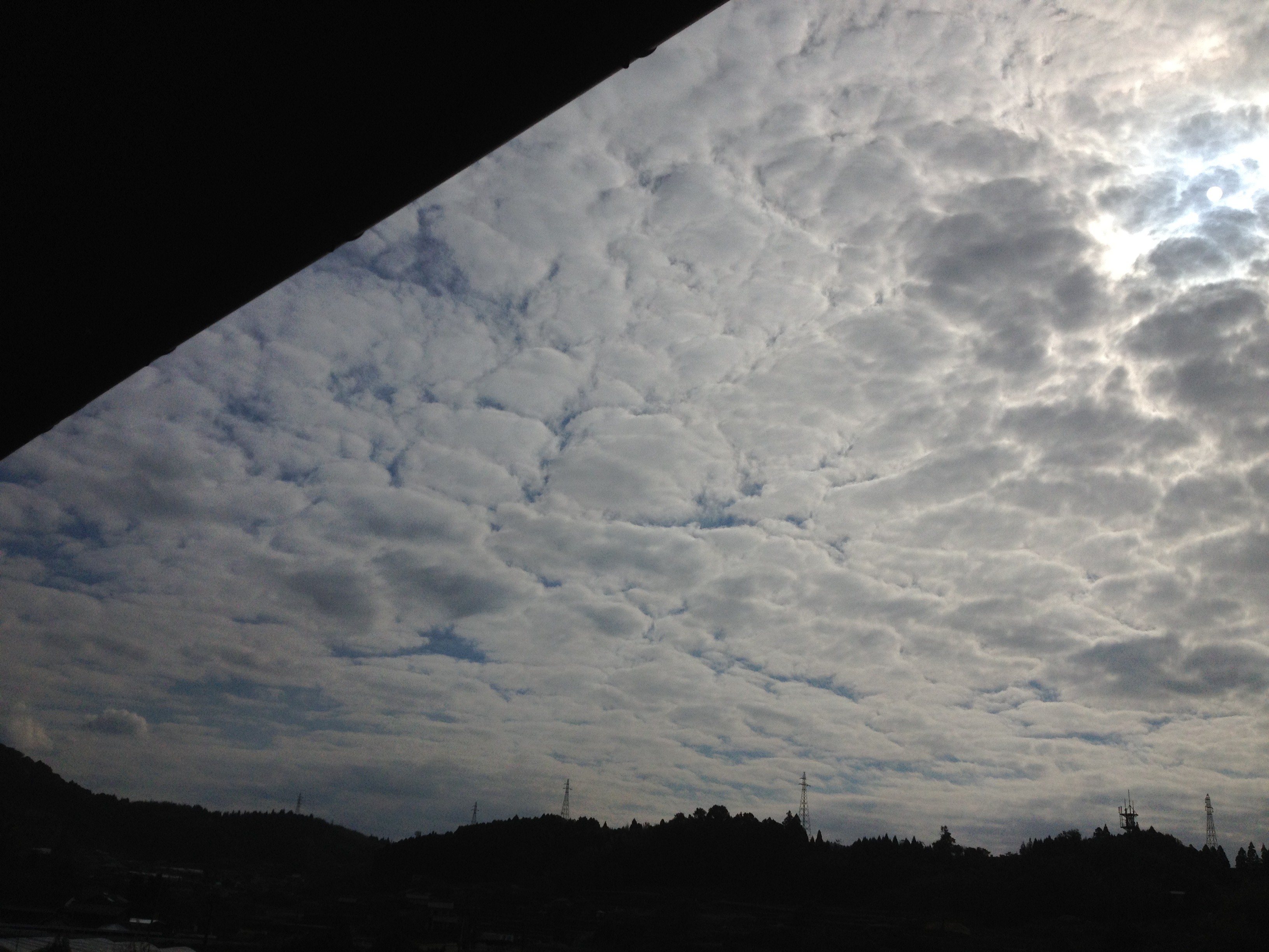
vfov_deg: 40.7
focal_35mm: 35
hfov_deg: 52.6
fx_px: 1283
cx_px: 634
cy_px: 476
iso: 80
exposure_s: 1/27778
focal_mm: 4.28
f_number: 2.4
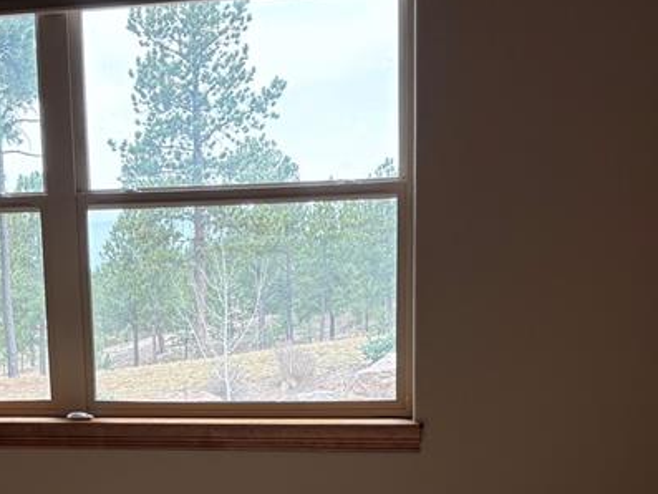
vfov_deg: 21.4
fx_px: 1274
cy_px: 457
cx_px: 207
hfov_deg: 28.7
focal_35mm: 67
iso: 80
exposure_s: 1/241
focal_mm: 5.96
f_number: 1.6
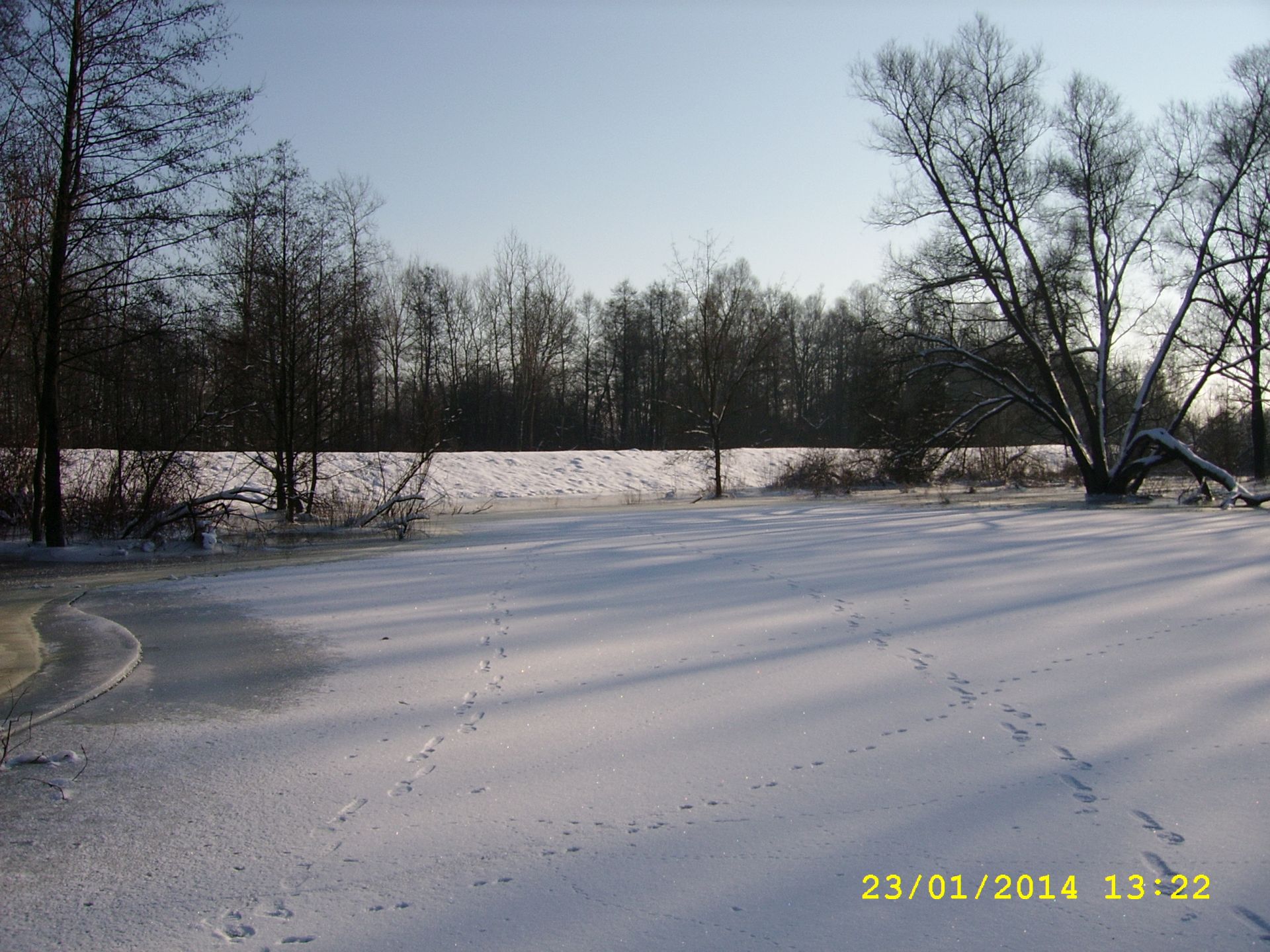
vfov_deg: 40.7
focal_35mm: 35
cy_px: 476
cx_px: 635
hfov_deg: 52.6
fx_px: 1284
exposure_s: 1/545
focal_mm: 5.95
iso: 50
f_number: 5.8
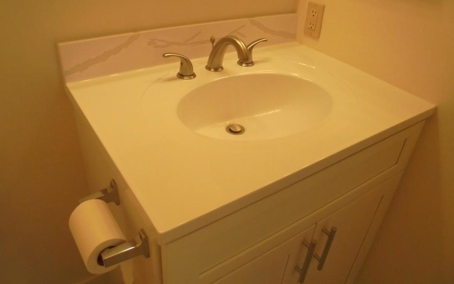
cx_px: 227
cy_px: 118
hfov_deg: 66.5
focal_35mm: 28
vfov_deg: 44.4
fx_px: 346
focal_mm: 4.6
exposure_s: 1/160
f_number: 3.5
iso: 400
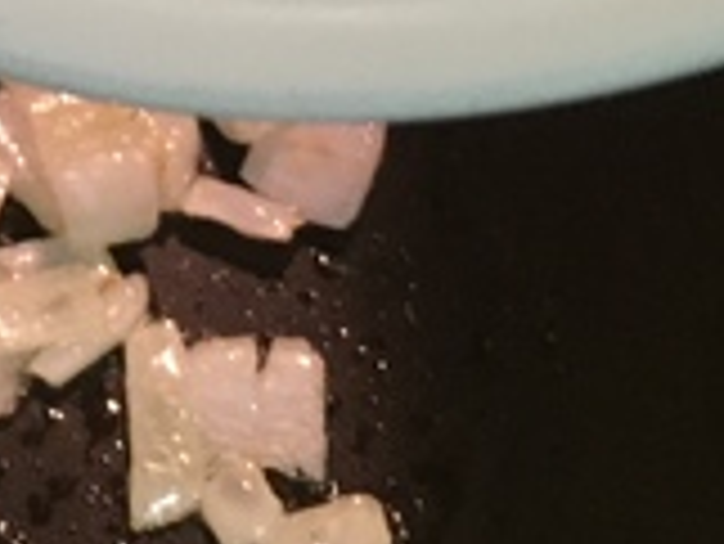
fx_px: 2407
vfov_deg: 12.4
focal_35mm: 115
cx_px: -130
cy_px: -238
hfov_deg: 16.4
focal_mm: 4.15
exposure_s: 1/30
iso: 200
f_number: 2.2
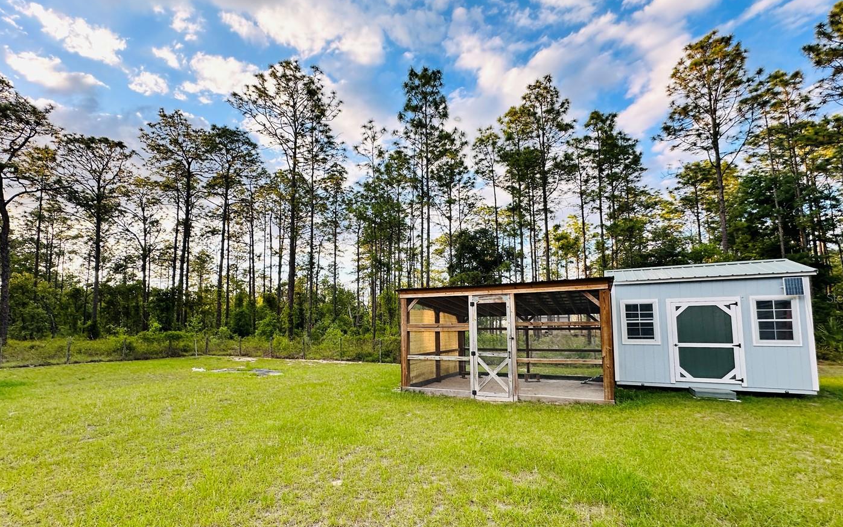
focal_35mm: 17
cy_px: 298
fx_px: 391
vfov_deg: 67.7
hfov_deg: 94.3
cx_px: 401
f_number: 2.2
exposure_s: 1/167
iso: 40
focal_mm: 2.22
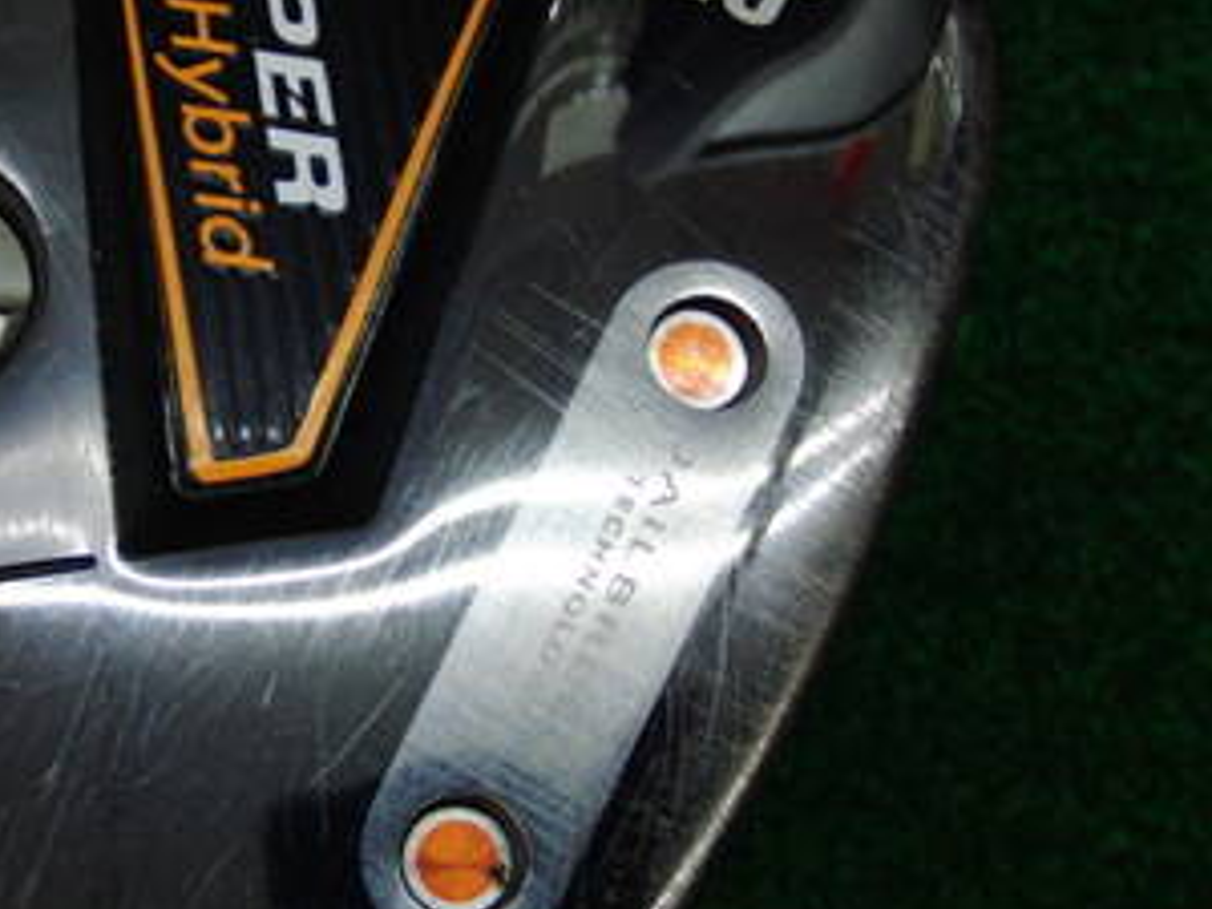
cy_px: 412
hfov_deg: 24.6
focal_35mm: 79
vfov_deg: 18.7
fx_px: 2766
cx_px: 376
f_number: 3.6
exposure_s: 1/80
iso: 200
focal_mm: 6.42
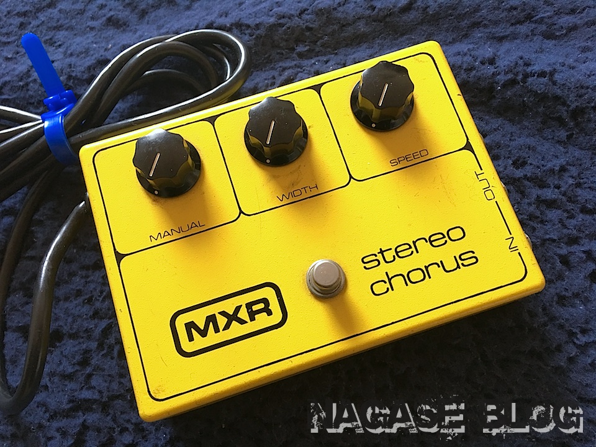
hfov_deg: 61.7
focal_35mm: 29
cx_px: 298
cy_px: 224
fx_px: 499
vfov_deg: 48.2
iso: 40
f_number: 2.2
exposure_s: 1/30
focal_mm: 4.15
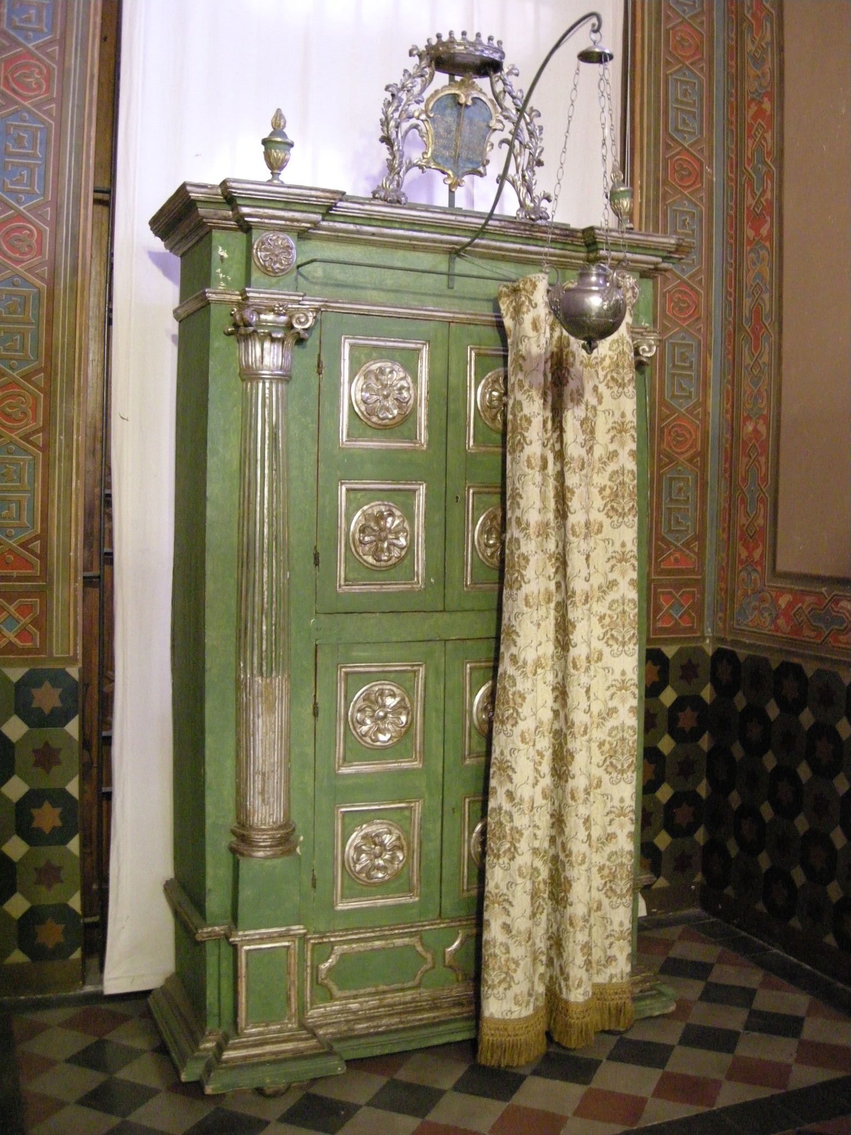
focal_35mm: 36
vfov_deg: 51.4
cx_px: 426
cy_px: 568
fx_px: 1180
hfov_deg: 39.7
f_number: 2.7
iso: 800
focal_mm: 7.5
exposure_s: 1/2.8
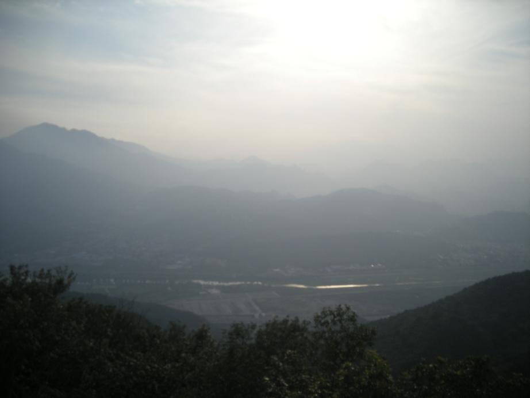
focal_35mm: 35
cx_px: 265
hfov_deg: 52.6
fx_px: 536
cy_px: 199
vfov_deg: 40.7
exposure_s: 1/362
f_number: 5.7
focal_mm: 5.7
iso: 50
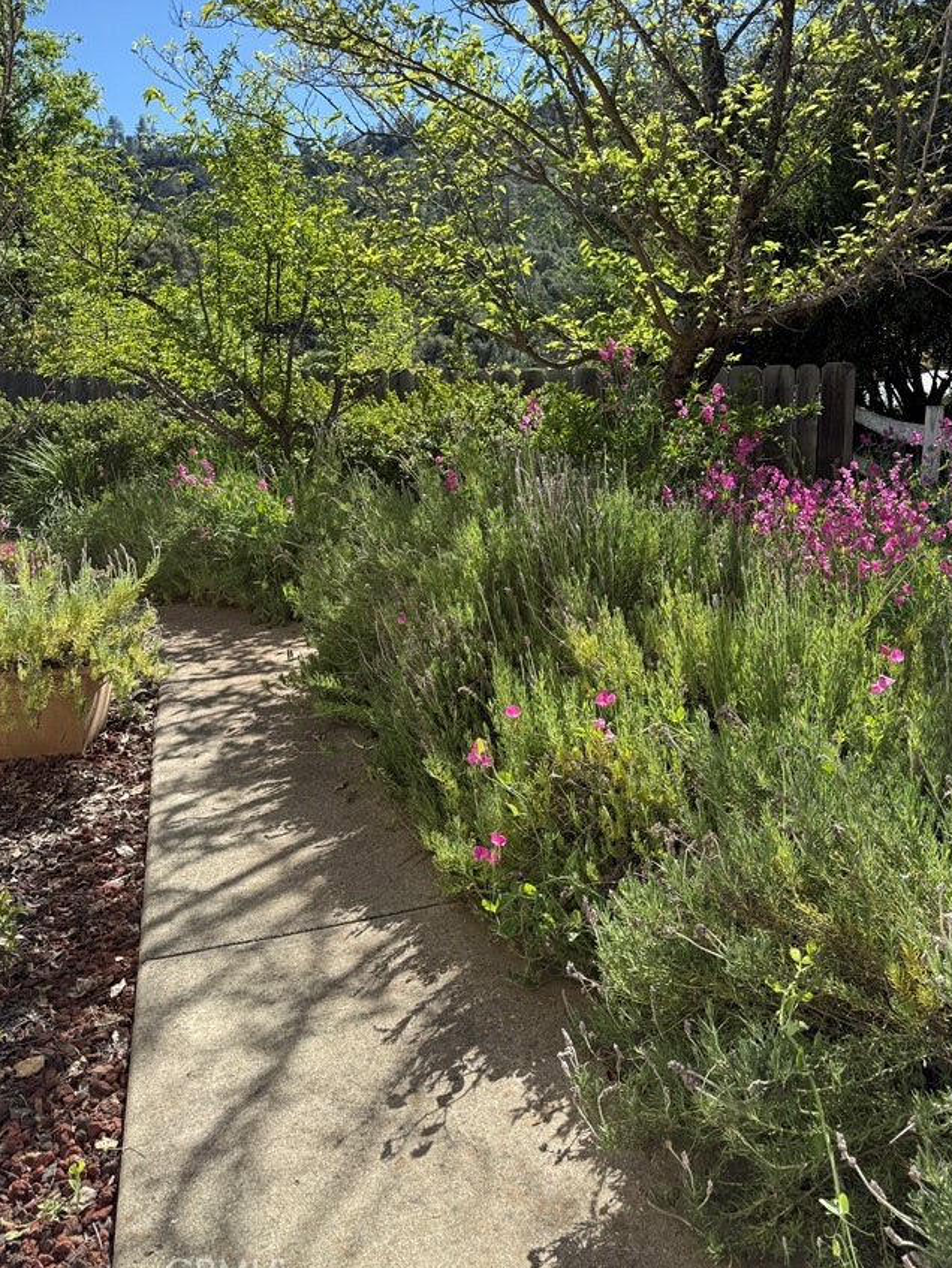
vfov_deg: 61.3
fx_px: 1063
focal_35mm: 29
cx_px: 563
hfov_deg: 48.0
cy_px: 527
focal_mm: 6.76
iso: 80
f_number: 1.78
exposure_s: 1/2370
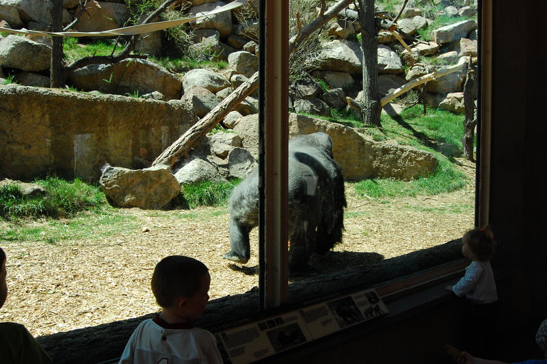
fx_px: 455
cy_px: 182
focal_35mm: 30
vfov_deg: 43.5
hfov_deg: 62.0
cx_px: 274
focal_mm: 20
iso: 400
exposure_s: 1/320
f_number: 9
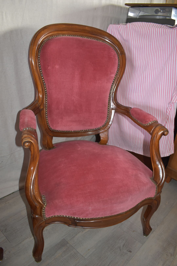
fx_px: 199
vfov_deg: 67.4
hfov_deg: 47.9
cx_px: 88
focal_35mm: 27
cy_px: 133
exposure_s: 1/13
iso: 800
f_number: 3.5
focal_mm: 18
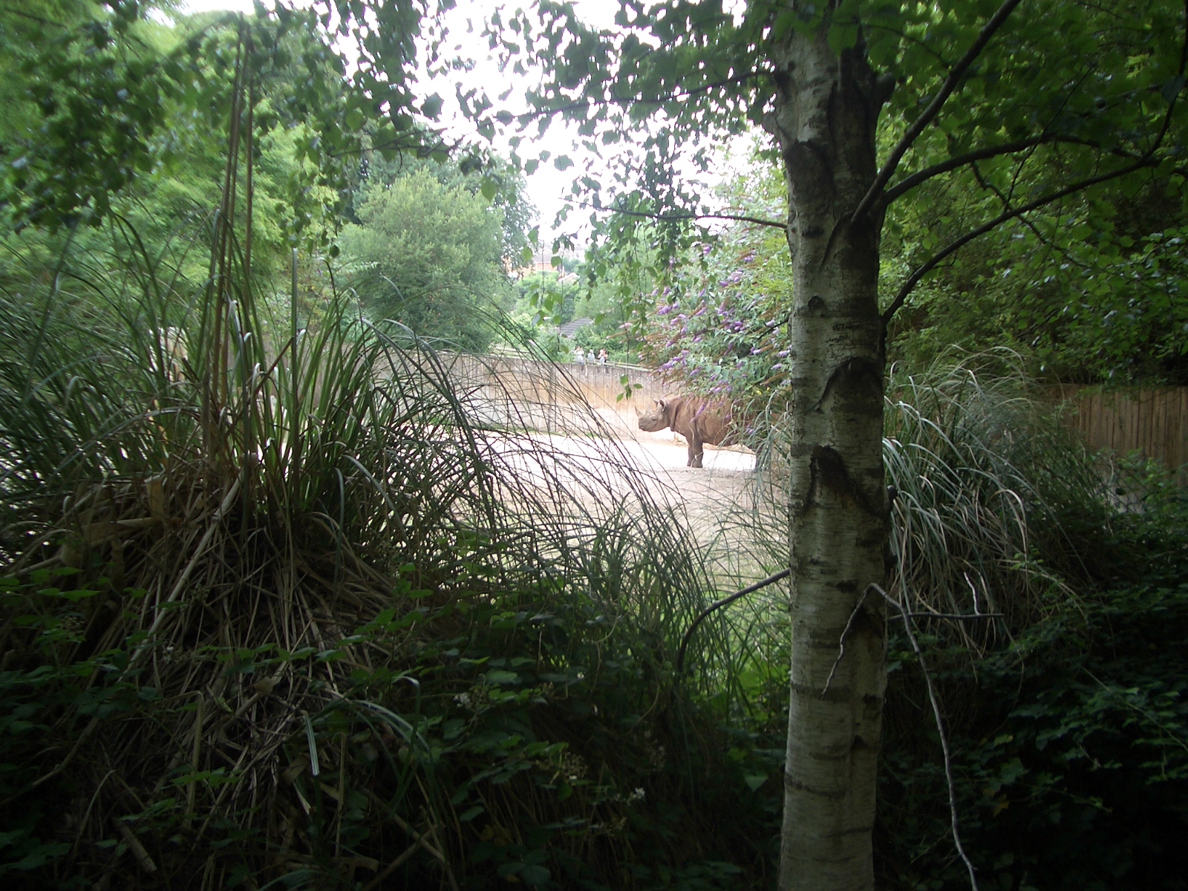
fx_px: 1201
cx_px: 594
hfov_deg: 52.6
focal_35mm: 35
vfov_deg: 40.7
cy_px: 446
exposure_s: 1/100
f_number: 2.6
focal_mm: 5.8
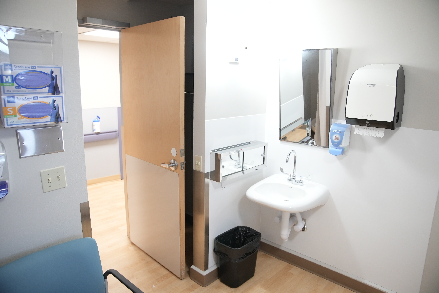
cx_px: 220
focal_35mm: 24
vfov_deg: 53.2
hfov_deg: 73.7
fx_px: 293
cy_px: 146
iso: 2500
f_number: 2.8
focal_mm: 24
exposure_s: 1/125
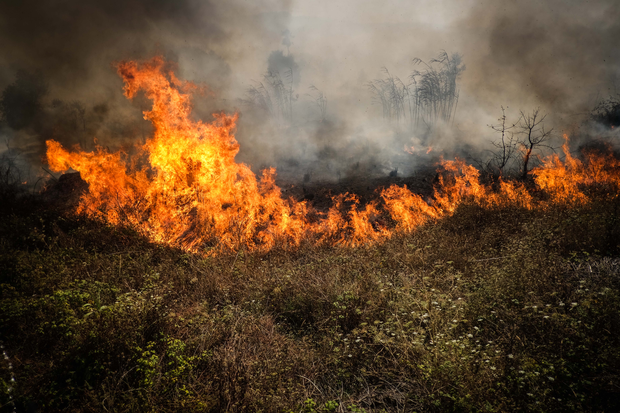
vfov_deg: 47.9
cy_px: 206
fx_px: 465
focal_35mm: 27
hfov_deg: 67.4
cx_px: 310
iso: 100
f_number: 2
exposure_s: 1/3200
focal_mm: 18
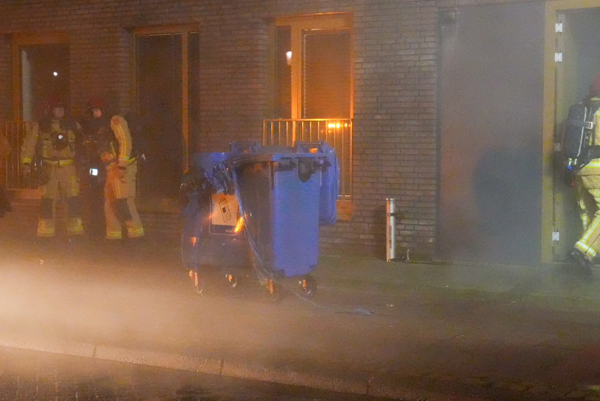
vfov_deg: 20.3
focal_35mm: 67
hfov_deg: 30.1
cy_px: 200
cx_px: 300
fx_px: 1117
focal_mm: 45
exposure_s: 1/320
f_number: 4.5
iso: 25600
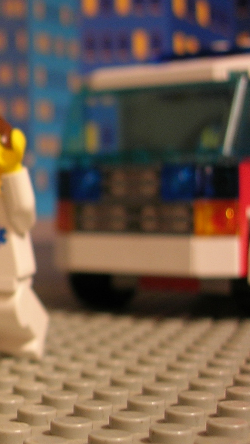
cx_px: -194
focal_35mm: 90
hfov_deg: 12.4
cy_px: 200
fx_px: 1060
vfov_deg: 23.7
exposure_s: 1/4.8
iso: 64
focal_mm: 7.8
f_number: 2.8
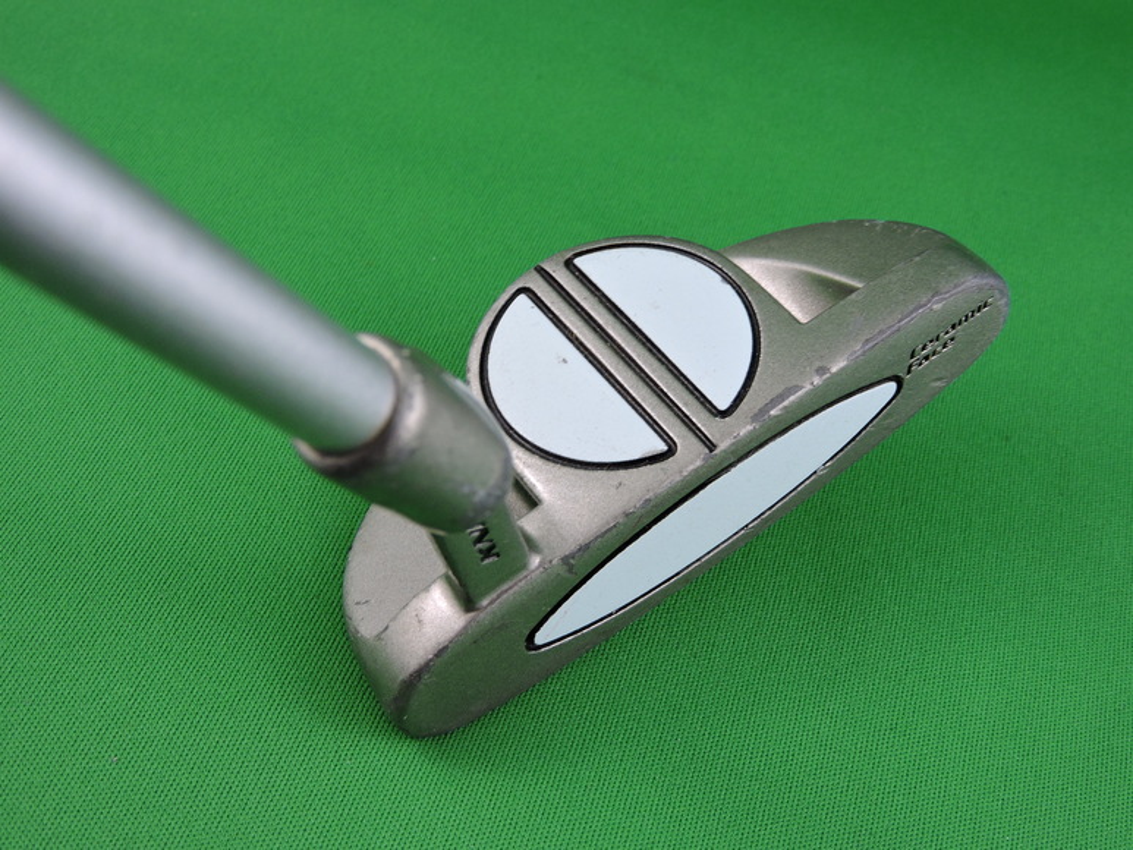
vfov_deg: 32.2
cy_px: 425
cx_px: 566
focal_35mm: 45
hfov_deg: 42.1
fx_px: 1473
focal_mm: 8.1
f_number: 4
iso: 100
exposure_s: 1/30
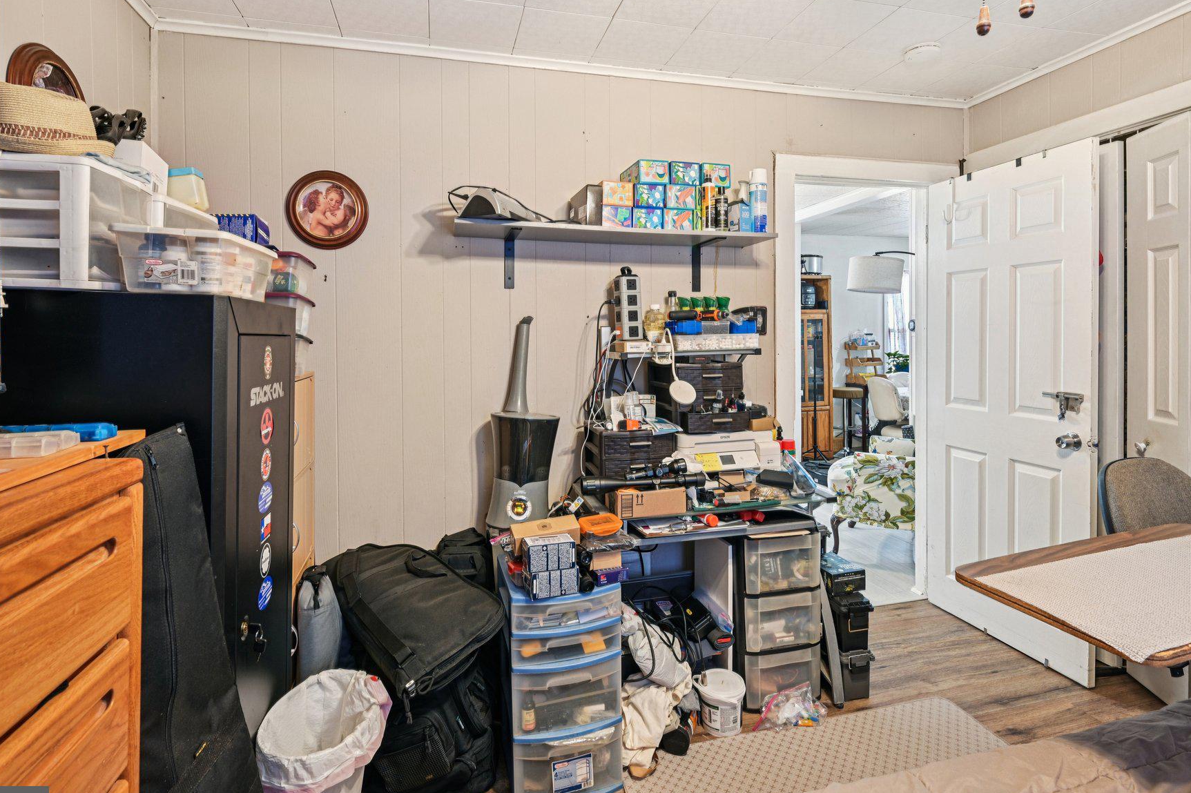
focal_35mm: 19
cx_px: 603
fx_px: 628
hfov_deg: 86.9
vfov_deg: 64.4
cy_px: 365
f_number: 8
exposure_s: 1/2
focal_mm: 16
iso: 400
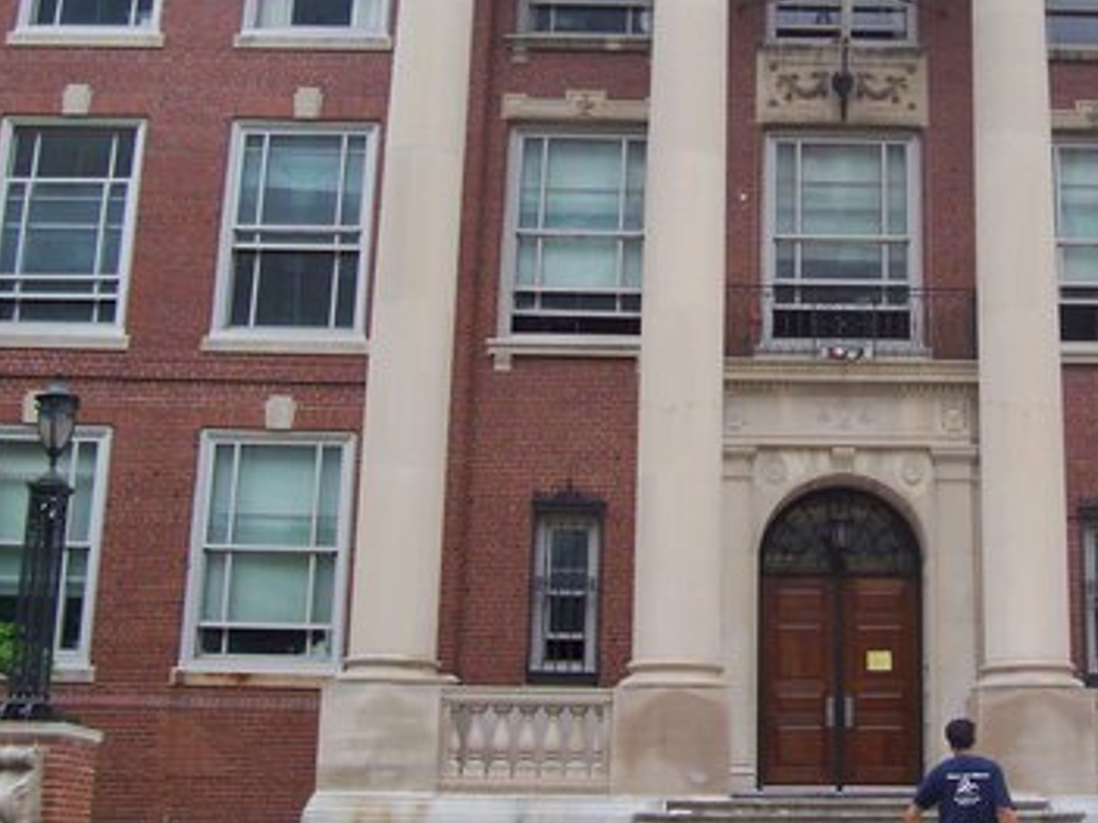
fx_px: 1966
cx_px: 841
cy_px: 247
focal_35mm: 62
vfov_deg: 23.5
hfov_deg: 30.6
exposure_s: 1/447
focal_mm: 5.6
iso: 80
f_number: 2.7
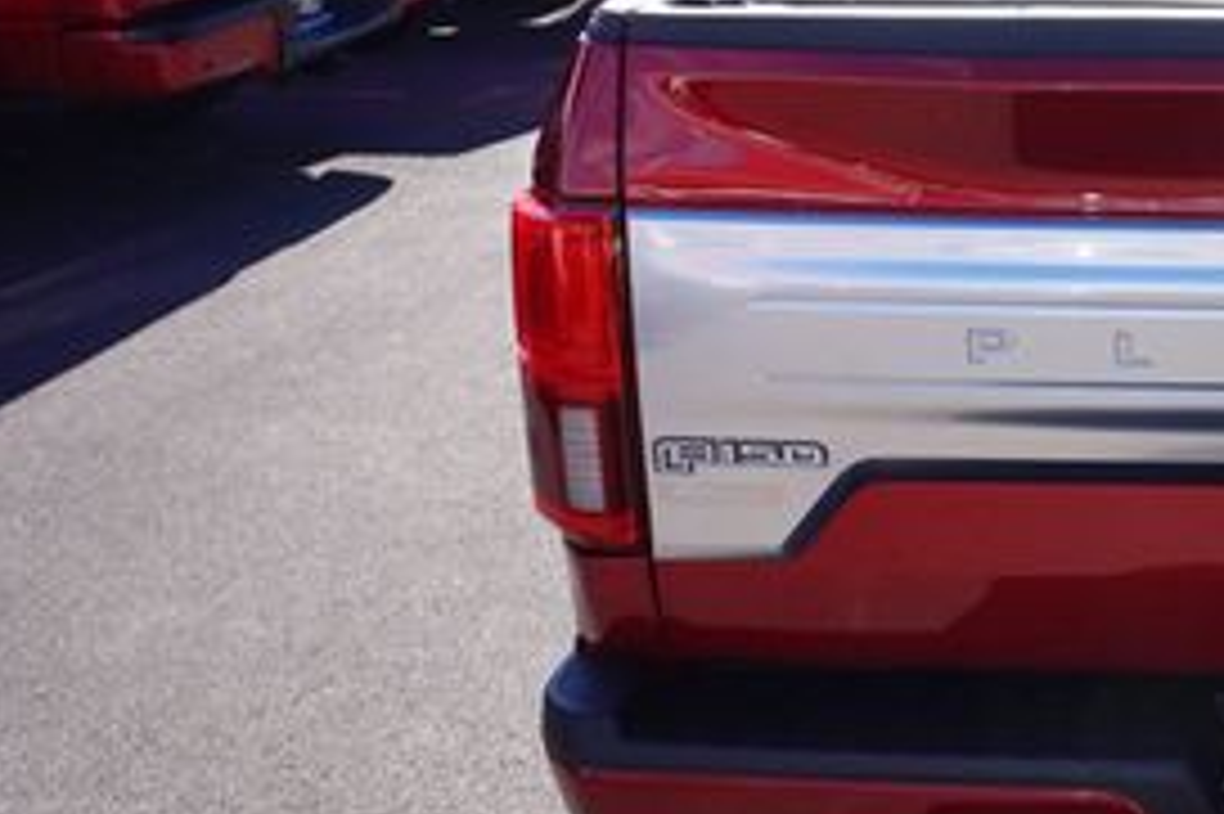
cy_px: 279
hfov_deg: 27.1
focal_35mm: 67
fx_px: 2283
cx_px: 1395
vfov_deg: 20.2
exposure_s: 1/80
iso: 100
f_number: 11
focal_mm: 19
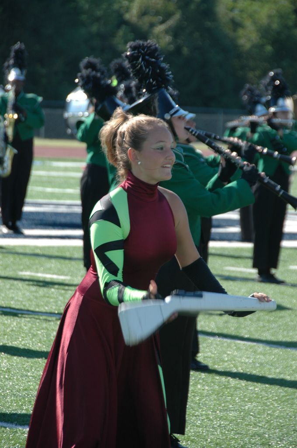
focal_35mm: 225
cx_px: 148
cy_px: 224
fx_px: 2792
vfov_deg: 9.2
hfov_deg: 6.1
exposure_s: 1/400
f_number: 5.6
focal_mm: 150
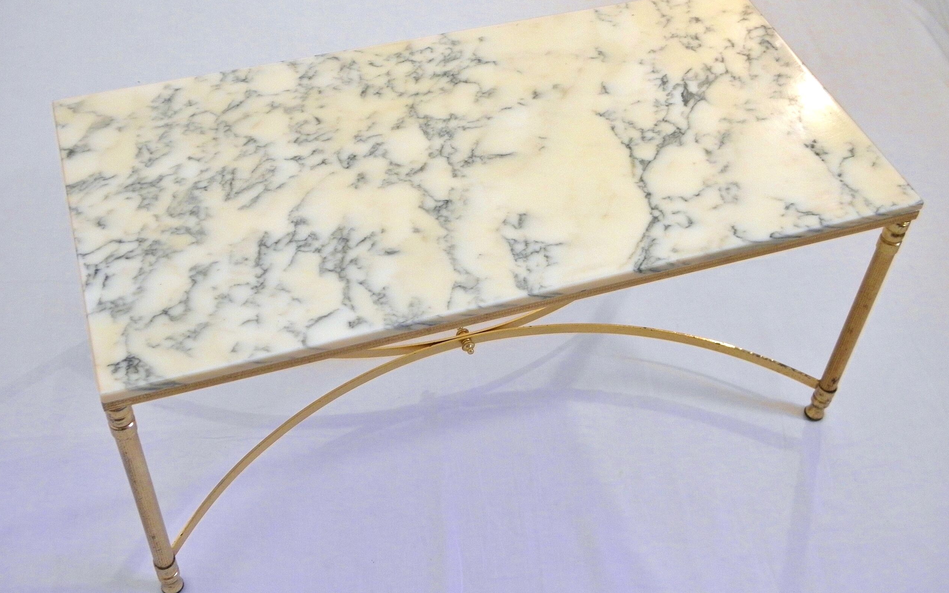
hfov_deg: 47.2
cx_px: 481
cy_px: 292
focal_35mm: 42
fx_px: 1086
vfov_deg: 30.5
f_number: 3.8
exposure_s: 1/30
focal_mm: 7.1
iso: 200
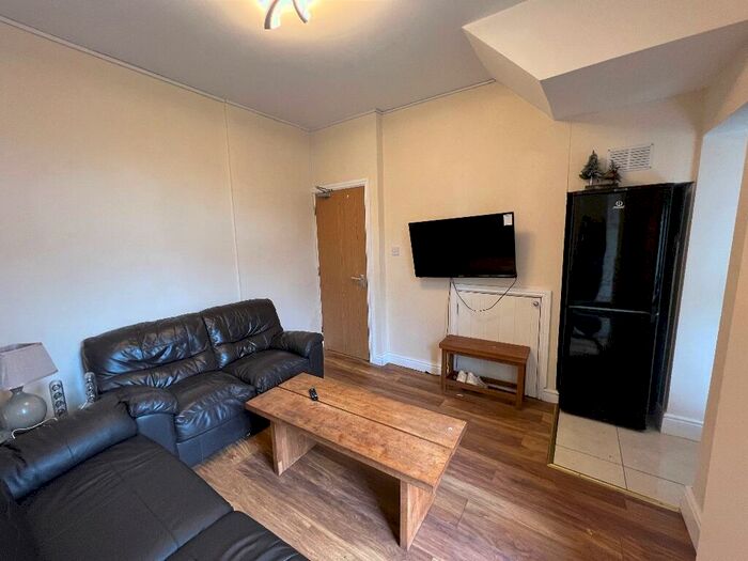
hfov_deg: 106.2
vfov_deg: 89.9
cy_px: 280
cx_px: 374
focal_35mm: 13
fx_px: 281
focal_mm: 1.57
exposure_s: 1/71
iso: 250
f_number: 1.8
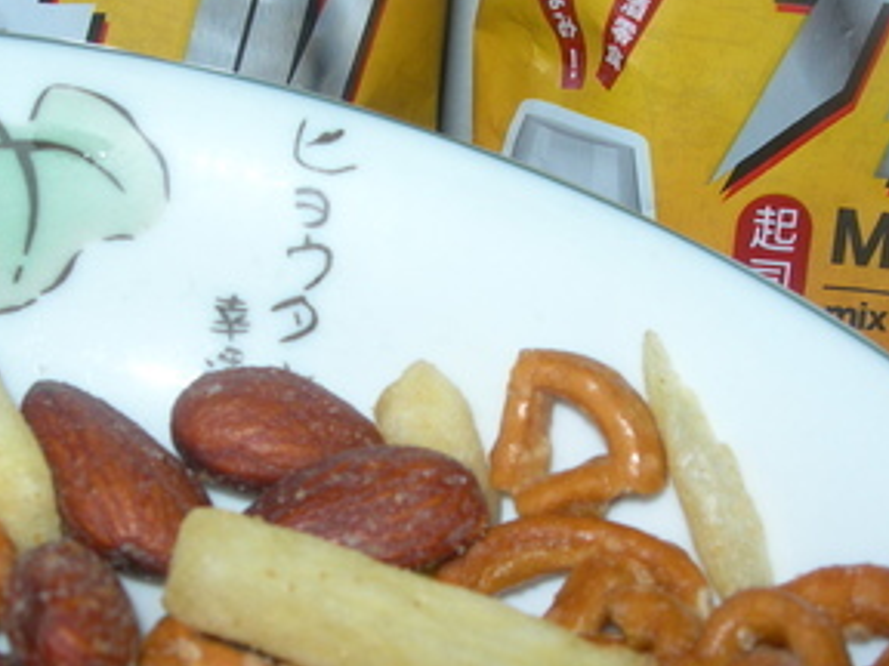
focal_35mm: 66
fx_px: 1695
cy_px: 356
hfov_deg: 29.4
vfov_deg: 22.3
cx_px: 454
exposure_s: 1/60.1
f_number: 4.8
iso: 50
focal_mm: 7.8
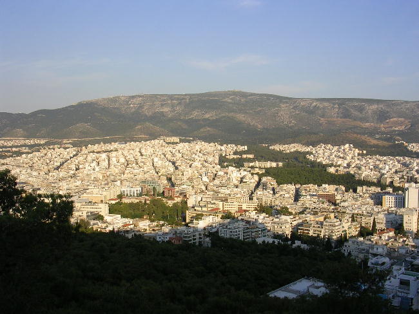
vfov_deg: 37.7
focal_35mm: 38
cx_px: 210
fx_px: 460
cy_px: 157
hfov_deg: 49.0
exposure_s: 1/252
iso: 50
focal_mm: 5.8
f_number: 5.6
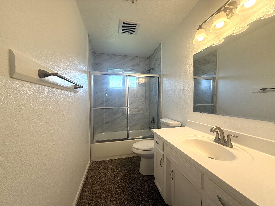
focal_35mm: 14
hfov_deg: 102.1
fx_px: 111
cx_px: 138
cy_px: 103
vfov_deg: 85.7
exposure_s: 1/120
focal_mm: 2.22
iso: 64
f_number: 2.2
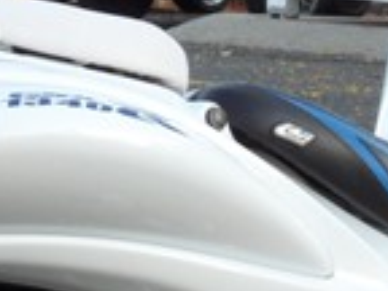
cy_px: 574
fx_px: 3228
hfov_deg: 6.8
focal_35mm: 288
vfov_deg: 5.1
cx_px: 593
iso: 80
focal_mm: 9.3
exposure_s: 1/60
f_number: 5
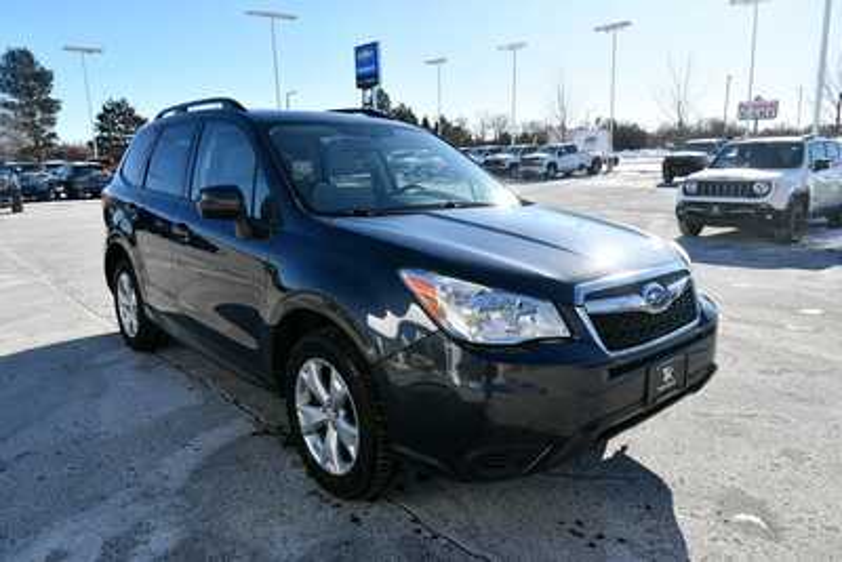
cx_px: 421
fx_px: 585
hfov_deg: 71.5
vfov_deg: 51.3
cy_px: 281
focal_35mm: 25
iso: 100
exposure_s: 1/250
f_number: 8
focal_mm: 17
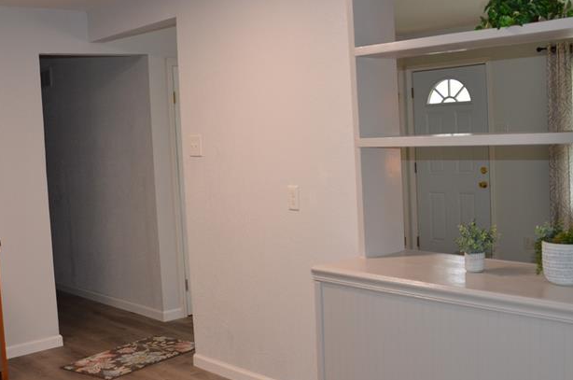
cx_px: 295
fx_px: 715
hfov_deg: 43.7
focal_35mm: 45
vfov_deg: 29.7
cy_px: 165
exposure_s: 1/60
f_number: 3.5
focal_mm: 18
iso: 400
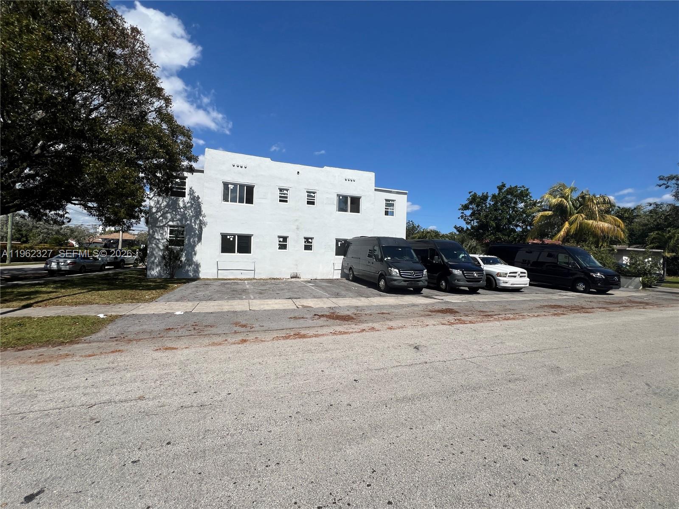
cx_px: 340
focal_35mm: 13
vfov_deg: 89.9
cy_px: 254
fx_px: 255
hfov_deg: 106.2
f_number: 1.8
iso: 32
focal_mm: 1.57
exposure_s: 1/3922
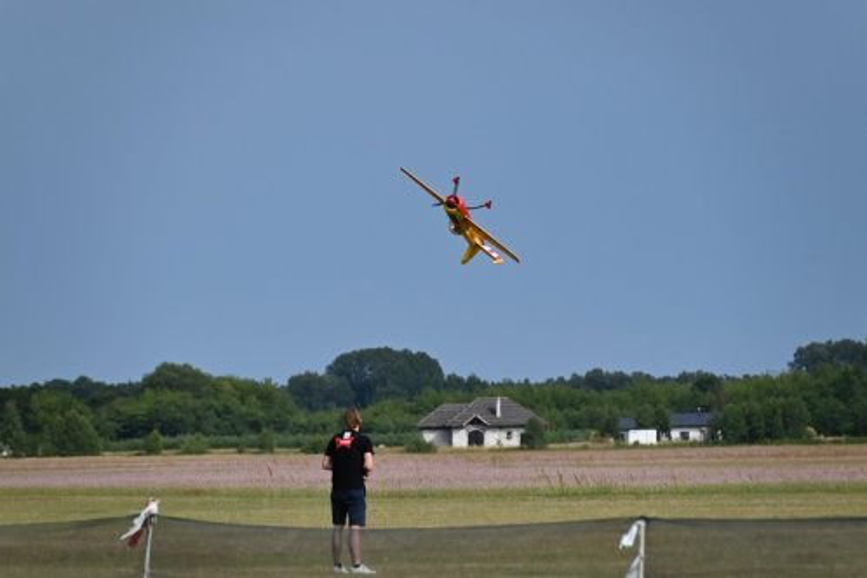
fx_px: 7224
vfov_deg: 4.6
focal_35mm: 300
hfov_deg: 6.9
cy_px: 289
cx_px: 434
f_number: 5.6
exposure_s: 1/5000
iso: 640
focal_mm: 200
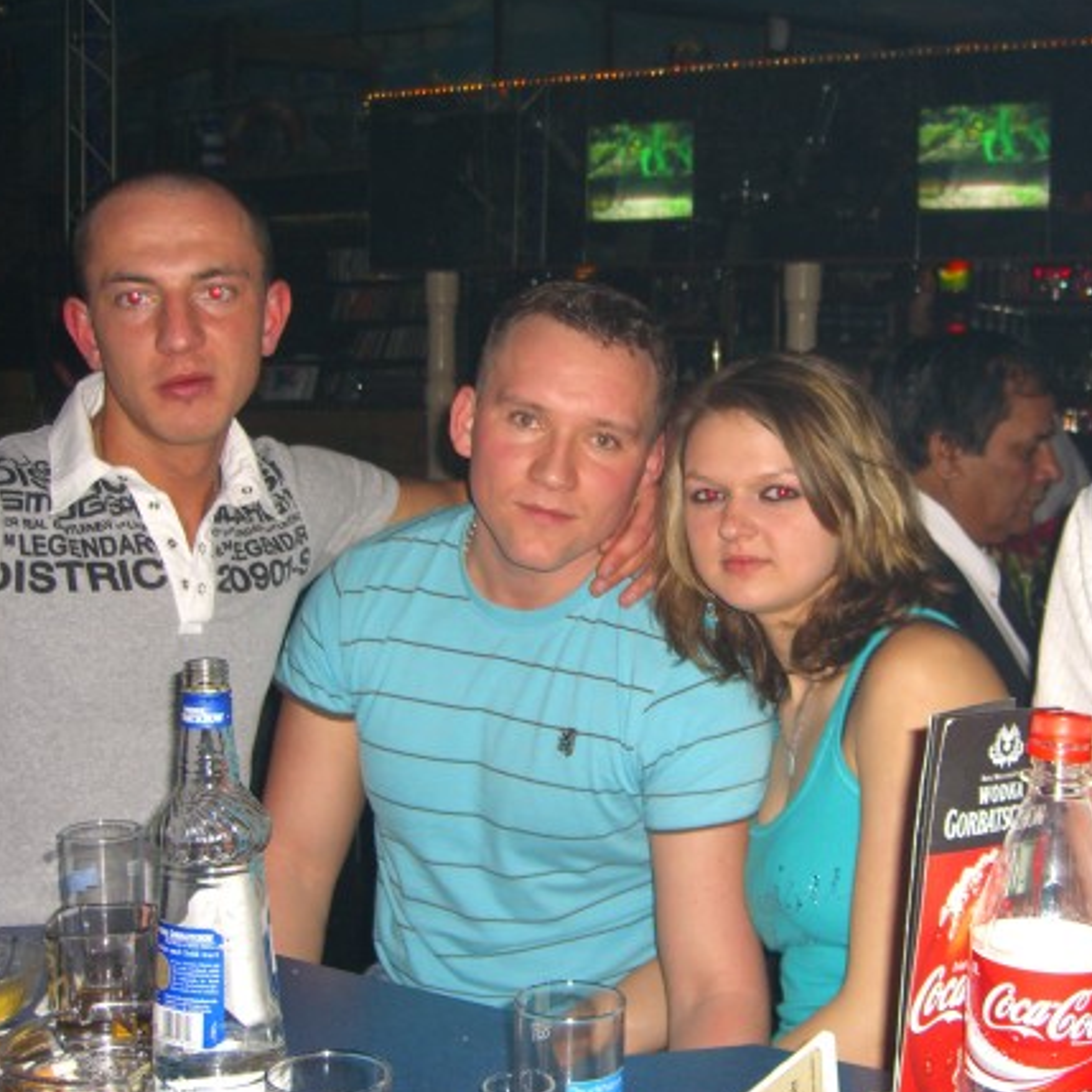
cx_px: 687
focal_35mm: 47
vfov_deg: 36.1
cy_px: 560
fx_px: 1677
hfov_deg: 35.8
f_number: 2.8
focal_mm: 7.9
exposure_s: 1/60
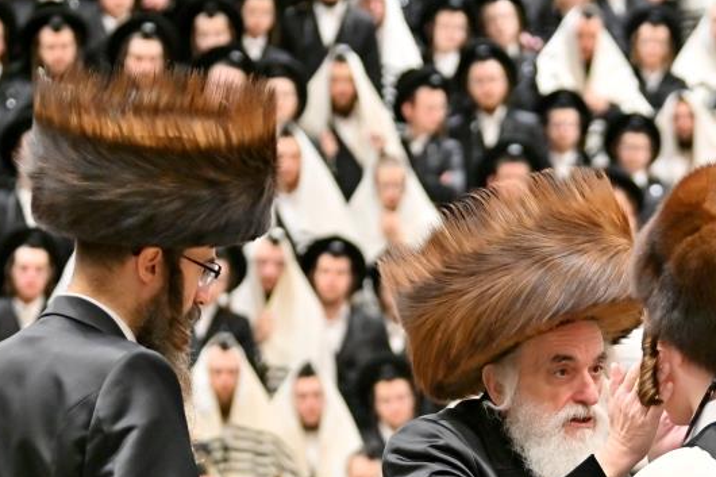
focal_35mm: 226
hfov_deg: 9.1
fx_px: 4493
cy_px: 434
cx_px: 586
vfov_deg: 6.1
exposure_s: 1/320
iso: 400
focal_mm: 78
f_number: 2.8
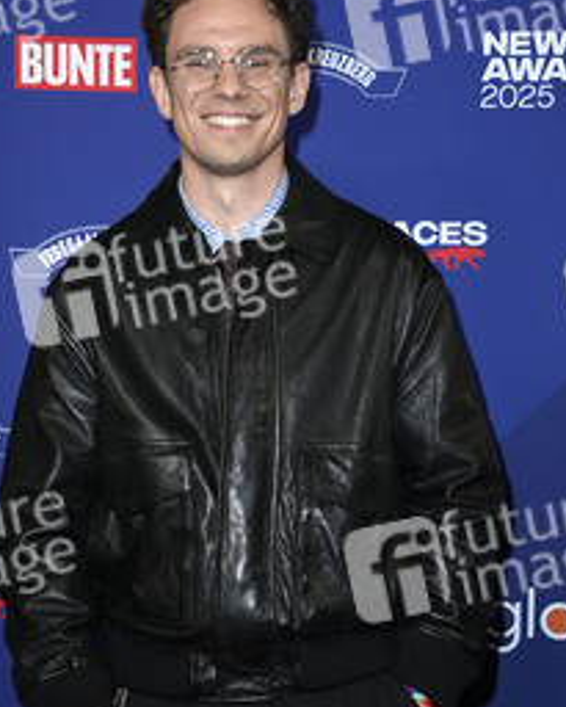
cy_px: 420
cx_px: 235
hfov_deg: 18.7
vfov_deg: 23.2
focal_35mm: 82
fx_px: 1716
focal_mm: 56
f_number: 5.6
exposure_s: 1/250
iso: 640
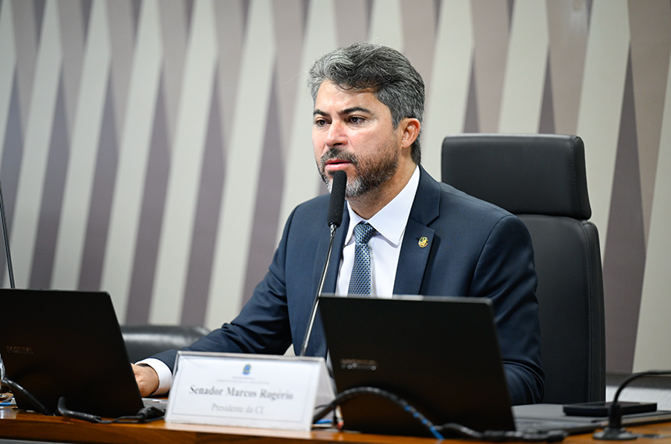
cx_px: 336
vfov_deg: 7.6
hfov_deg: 11.4
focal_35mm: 180
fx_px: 3349
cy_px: 222
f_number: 2.8
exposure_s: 1/160
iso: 1600
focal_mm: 180
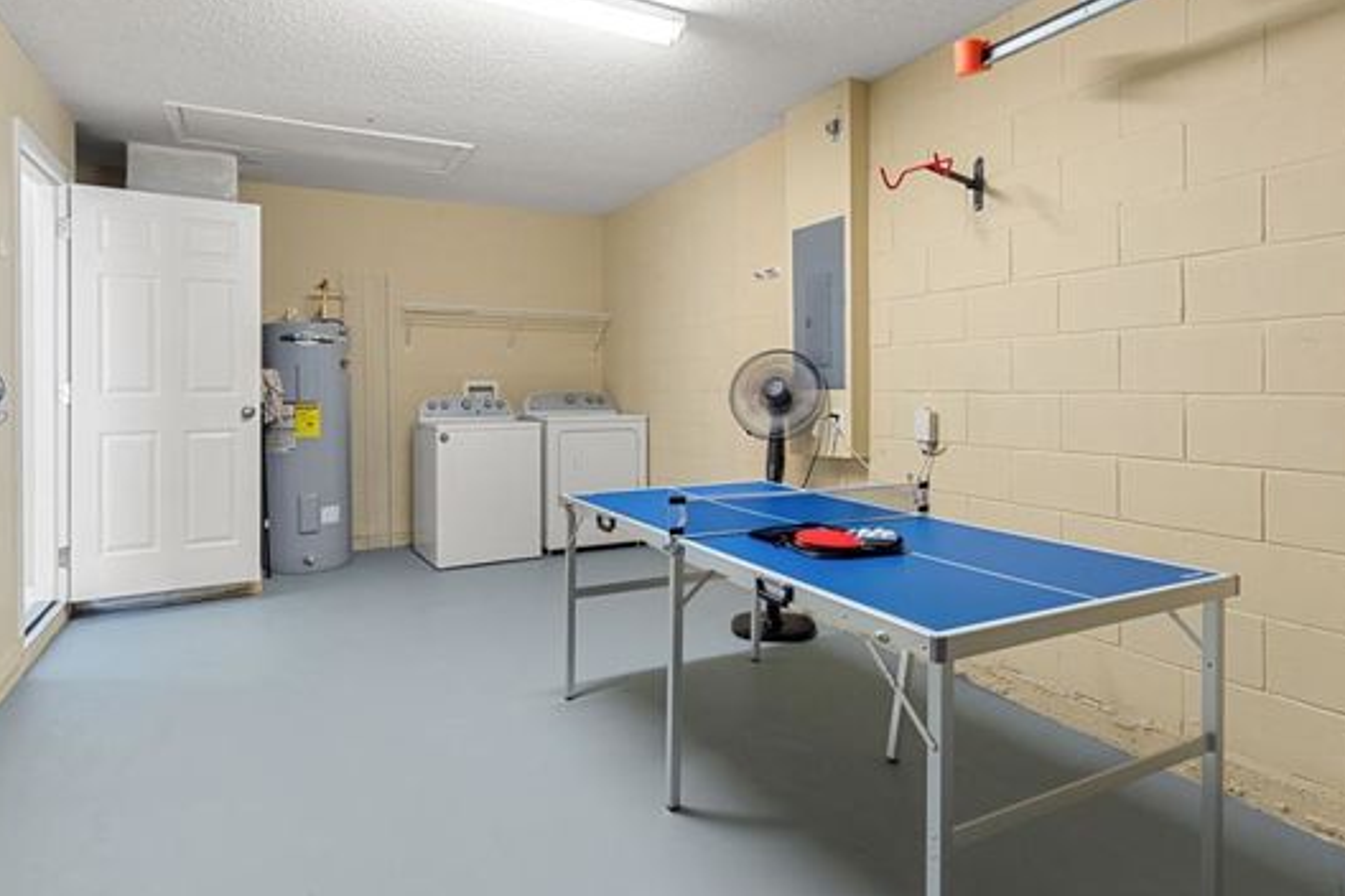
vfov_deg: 61.6
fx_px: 747
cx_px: 671
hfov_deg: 84.0
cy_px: 375
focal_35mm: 20
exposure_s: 1/2.5
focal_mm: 10
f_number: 4.5
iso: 400
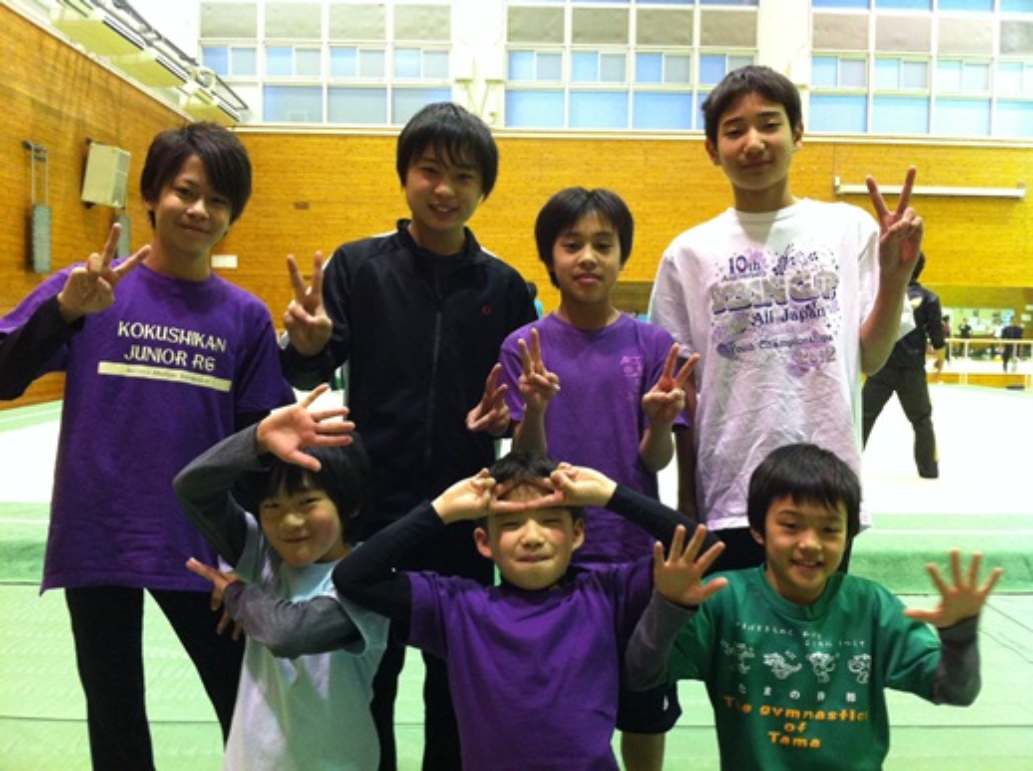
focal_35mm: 35
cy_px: 386
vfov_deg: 40.6
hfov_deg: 52.7
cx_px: 516
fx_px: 1043
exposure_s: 1/15
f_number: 2.8
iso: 250
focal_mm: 3.85
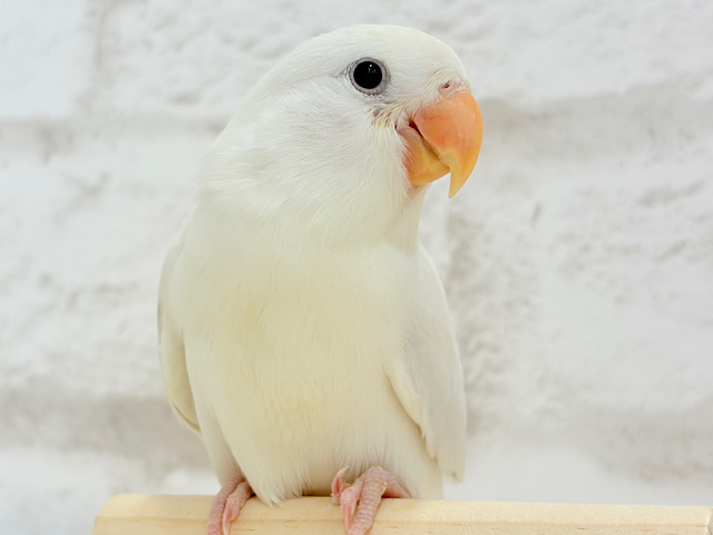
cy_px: 268
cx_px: 356
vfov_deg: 28.0
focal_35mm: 52
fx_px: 1071
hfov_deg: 36.8
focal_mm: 5.96
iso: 32
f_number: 1.6
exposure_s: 1/50
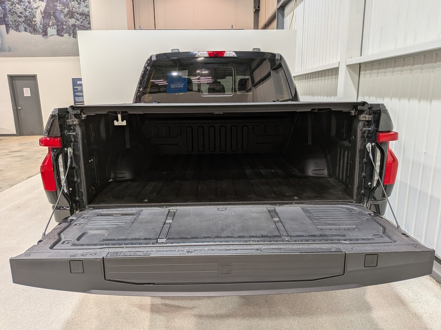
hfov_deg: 71.6
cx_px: 220
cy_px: 165
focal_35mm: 24
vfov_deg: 56.8
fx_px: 306
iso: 28
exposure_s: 1/160
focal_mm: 4.53
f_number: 1.7
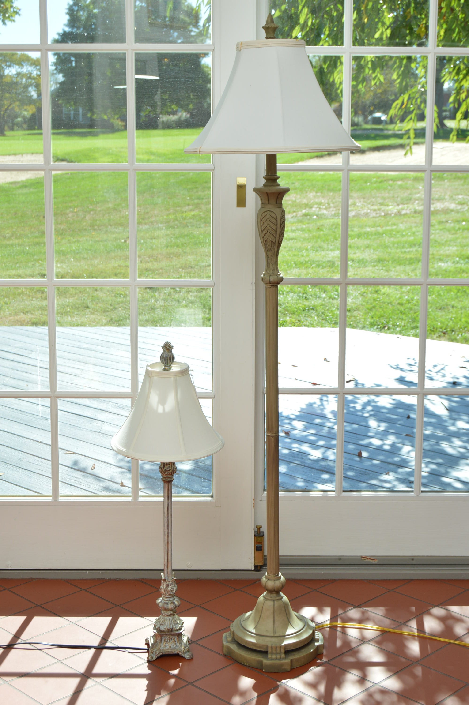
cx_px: 234
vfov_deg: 37.9
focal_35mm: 52
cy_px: 352
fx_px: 1028
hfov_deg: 25.7
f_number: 7.1
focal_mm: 35
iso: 200
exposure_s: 1/100
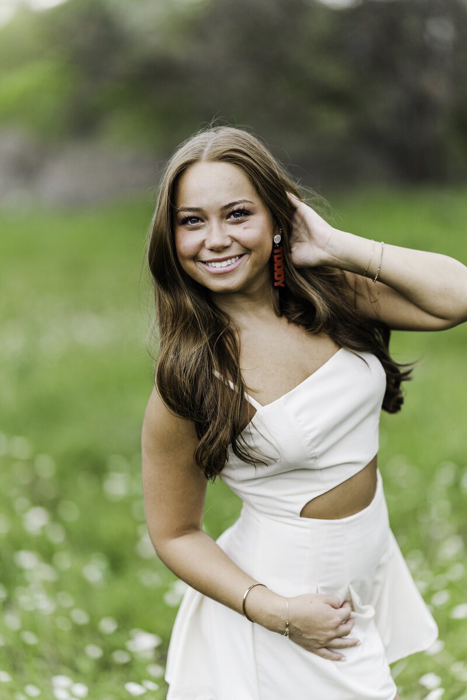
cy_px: 350
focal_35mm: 85
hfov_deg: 16.1
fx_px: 1654
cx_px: 234
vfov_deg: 23.9
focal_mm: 85
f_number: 1.4
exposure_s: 1/1250
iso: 400
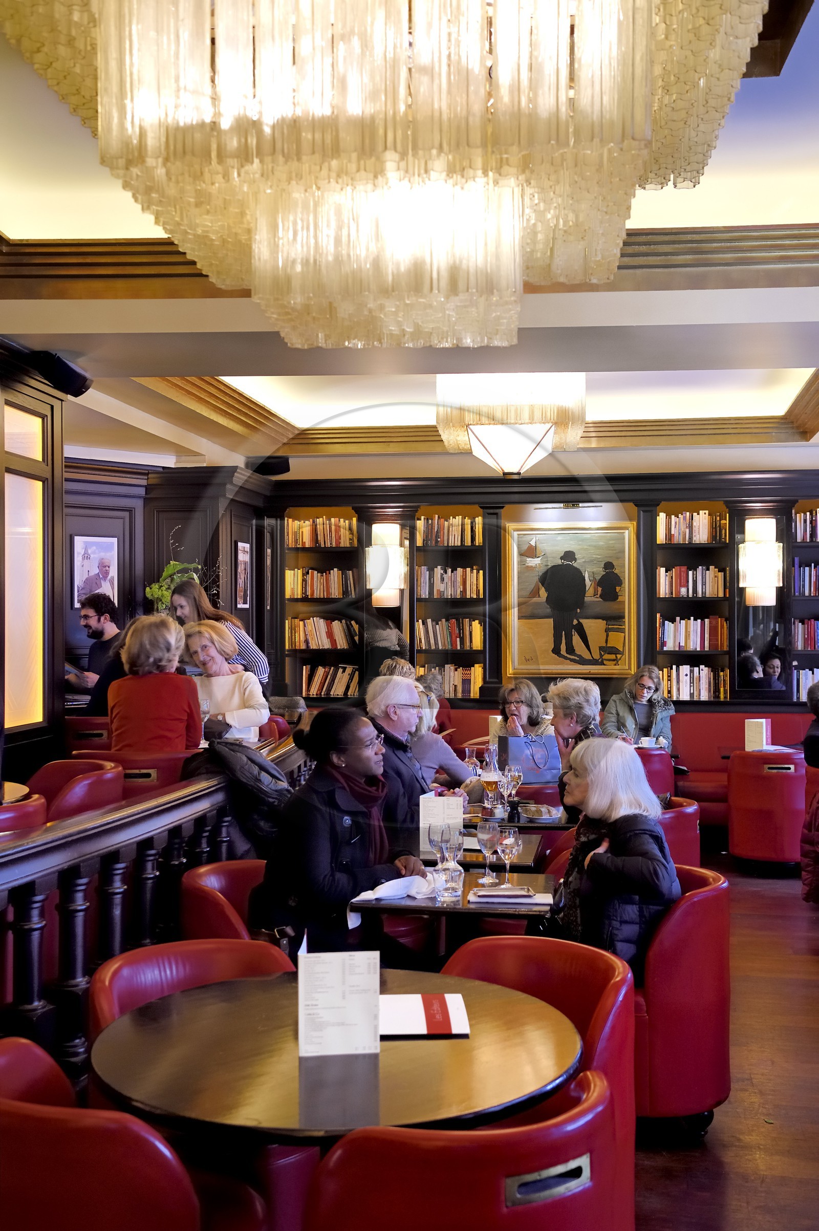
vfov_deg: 48.5
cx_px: 410
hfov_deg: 33.4
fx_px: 1367
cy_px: 616
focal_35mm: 40
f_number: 5.6
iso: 500
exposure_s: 1/20
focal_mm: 40
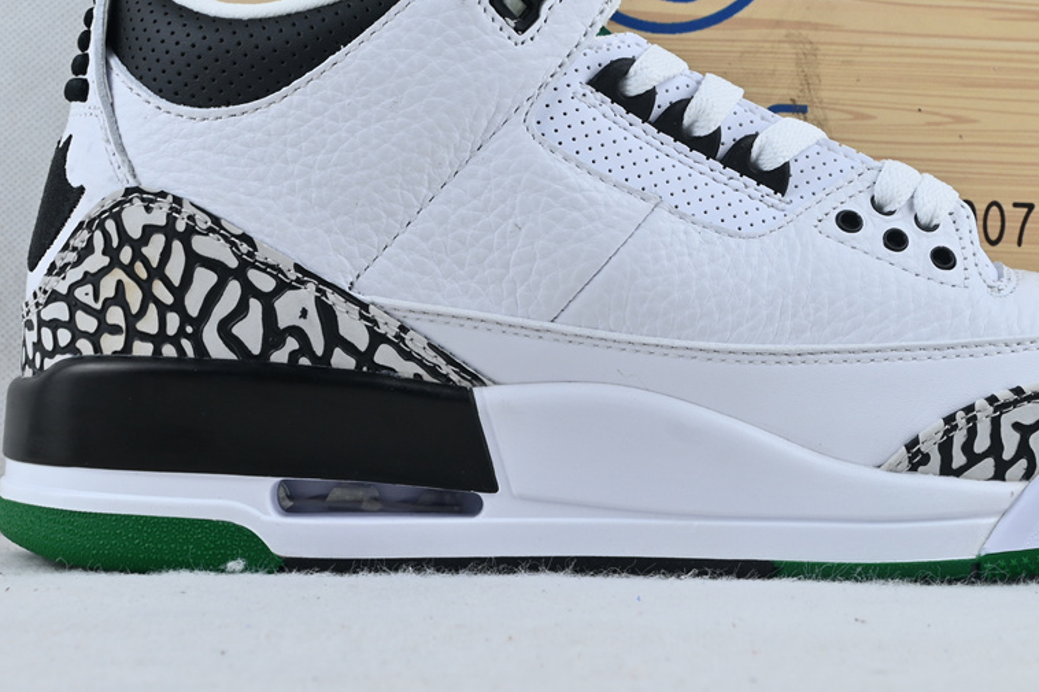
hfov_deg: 26.2
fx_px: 2227
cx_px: 650
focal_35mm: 77
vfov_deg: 17.6
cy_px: 264
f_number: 10
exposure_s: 1/20
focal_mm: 32.5
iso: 100
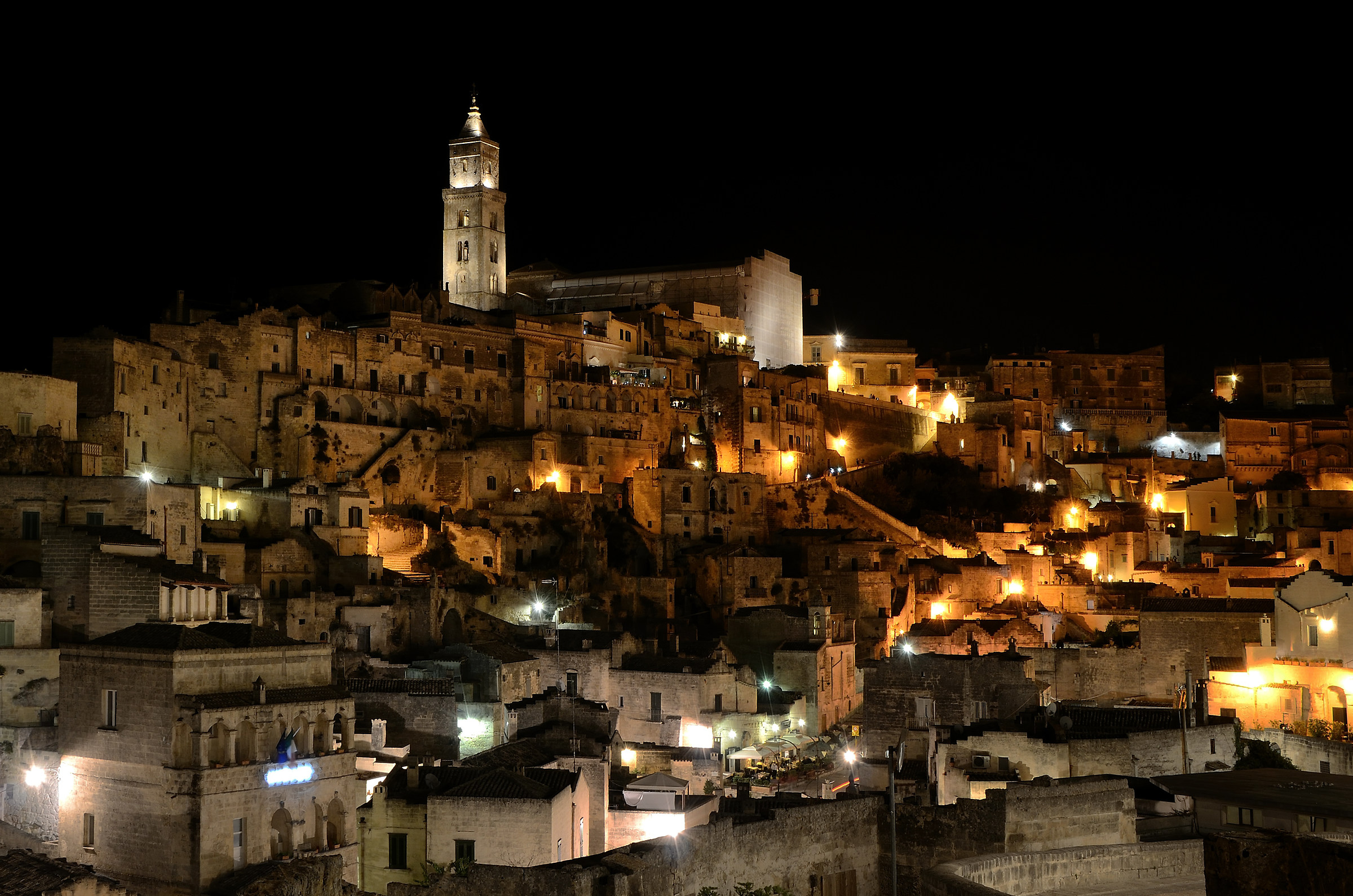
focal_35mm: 38
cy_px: 448
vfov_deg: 35.3
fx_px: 1406
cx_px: 676
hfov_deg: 51.4
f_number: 11
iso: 100
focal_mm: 25
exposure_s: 15
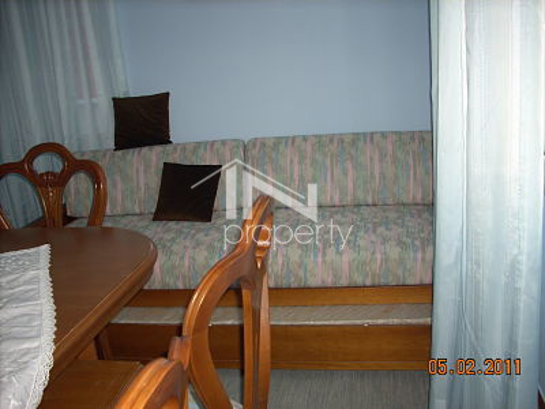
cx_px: 272
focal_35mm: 37
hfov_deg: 50.1
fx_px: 583
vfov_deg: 38.7
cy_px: 204
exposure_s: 1/30
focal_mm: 6.2
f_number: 2.8
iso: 64
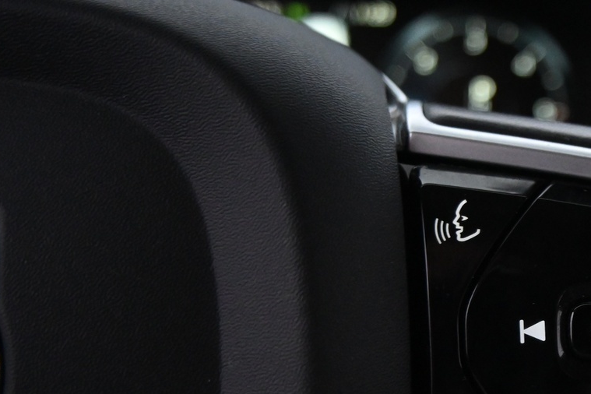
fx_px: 2626
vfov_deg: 8.6
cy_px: 333
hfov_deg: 12.7
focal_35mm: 160
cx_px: 585
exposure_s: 1/80
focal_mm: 50
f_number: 6.3
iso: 3600
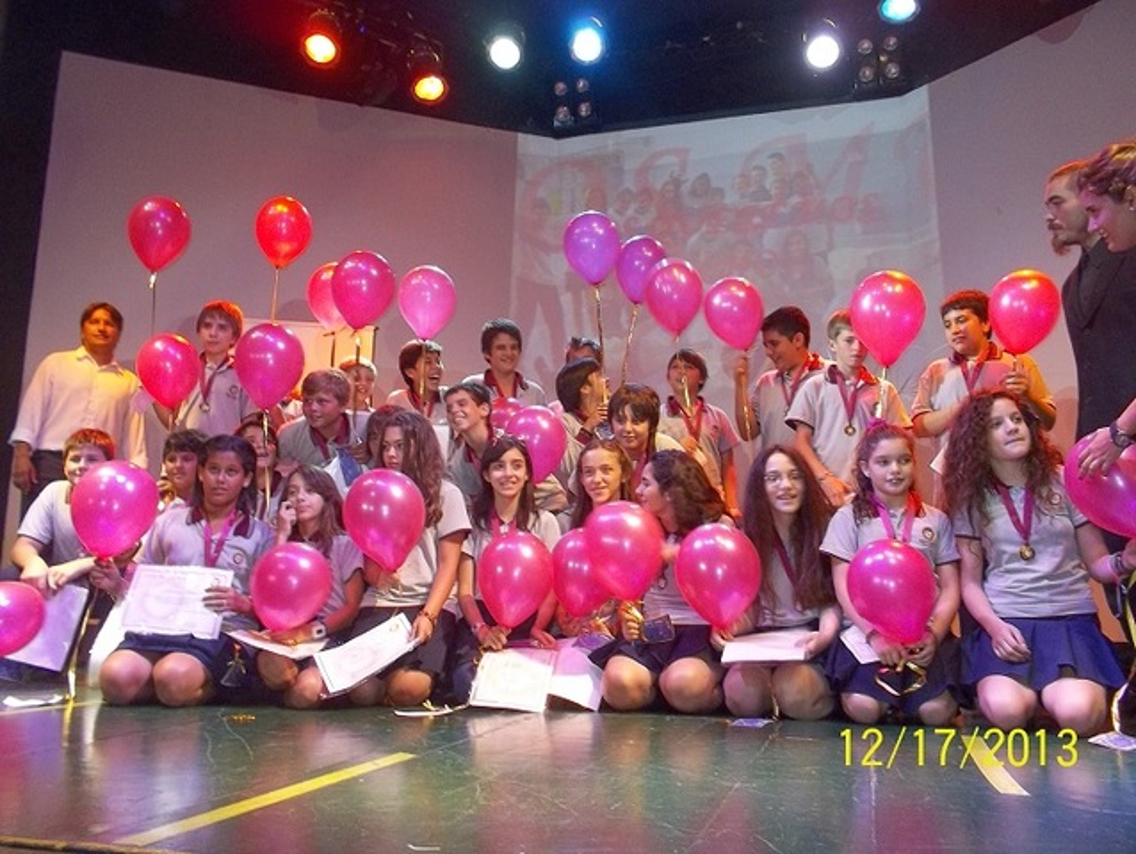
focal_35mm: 29
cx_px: 568
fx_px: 953
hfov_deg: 61.6
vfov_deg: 48.3
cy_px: 427
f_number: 3.3
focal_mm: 4.1
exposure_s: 1/30
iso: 160
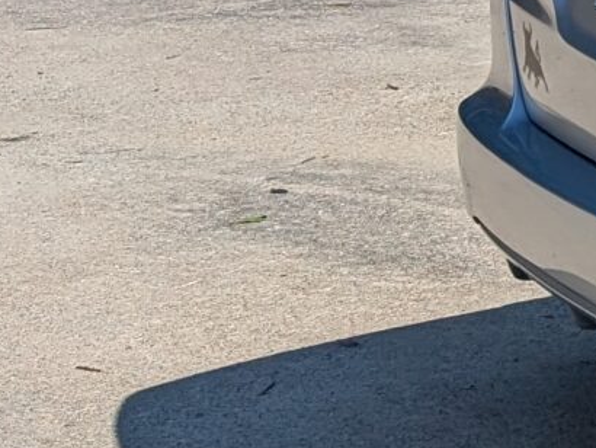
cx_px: 1409
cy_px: 164
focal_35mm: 150
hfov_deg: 11.1
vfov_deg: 9.9
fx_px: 2584
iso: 20
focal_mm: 6.9
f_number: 1.68
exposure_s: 1/2519
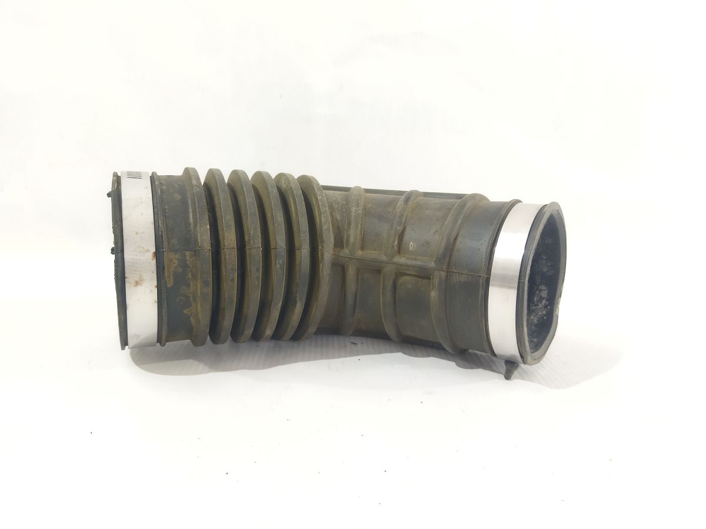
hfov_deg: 65.3
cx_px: 353
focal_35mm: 27
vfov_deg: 51.4
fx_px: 551
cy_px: 264
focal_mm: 4.71
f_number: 1.79
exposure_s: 1/50
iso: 369
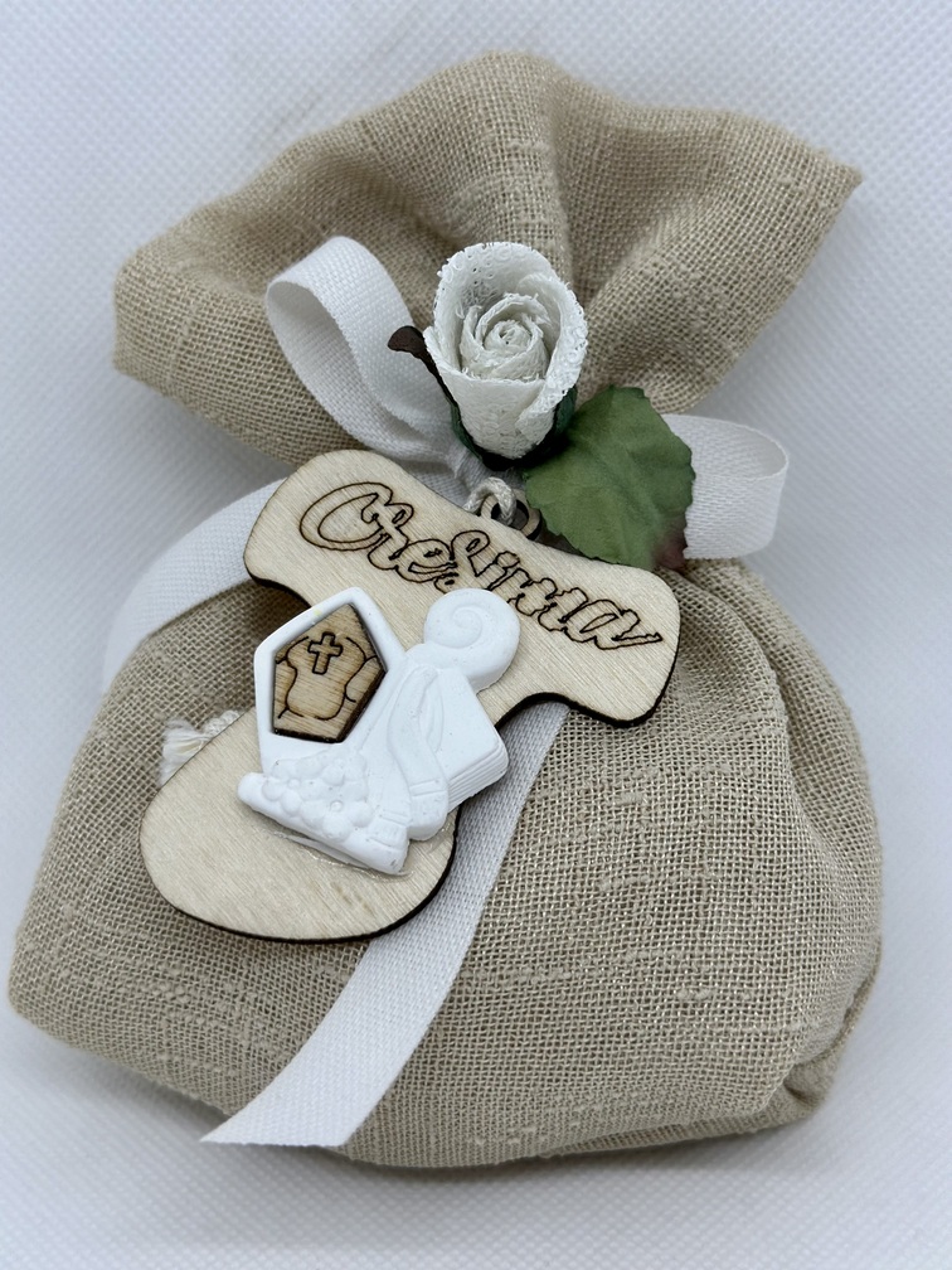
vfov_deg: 39.7
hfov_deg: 30.3
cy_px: 635
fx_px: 1760
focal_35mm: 48
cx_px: 476
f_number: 1.78
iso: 80
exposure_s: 1/521
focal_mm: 6.86
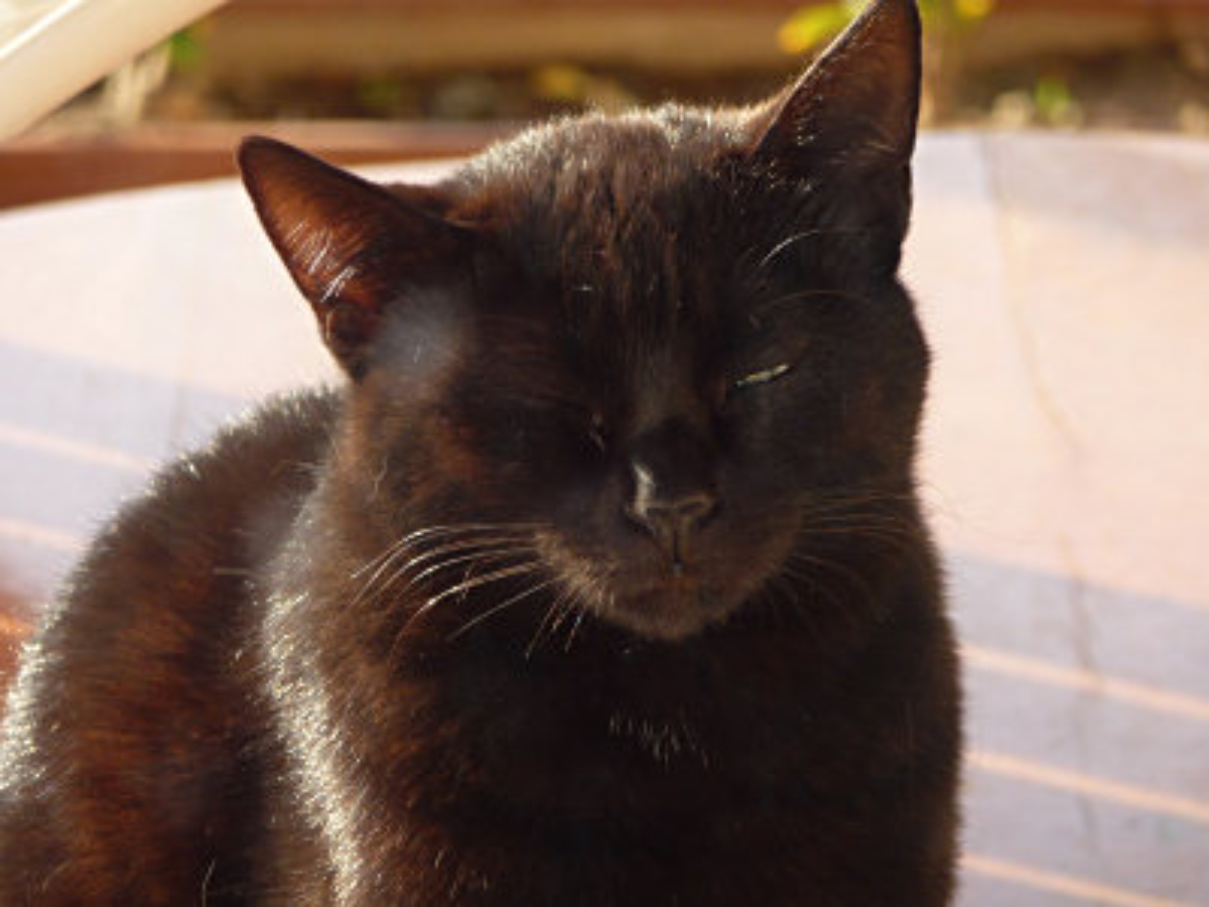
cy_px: 454
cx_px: 604
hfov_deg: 7.1
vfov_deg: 5.3
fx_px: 9779
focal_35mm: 280
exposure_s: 1/60
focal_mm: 47
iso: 125
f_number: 4.9
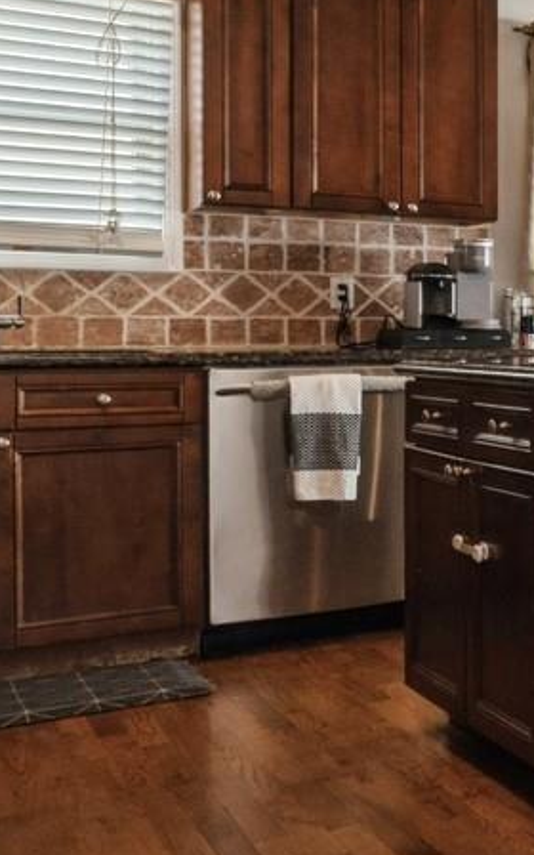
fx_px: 1230
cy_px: 355
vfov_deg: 38.2
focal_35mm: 53
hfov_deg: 15.0
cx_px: 1276
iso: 400
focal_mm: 14.5
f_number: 13
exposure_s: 1/13
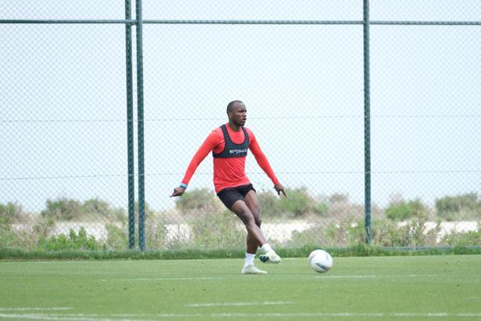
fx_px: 6480
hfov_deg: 4.3
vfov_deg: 2.8
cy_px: 160
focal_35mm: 485
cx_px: 240
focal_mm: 323.2
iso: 400
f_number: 5.4
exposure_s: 1/800
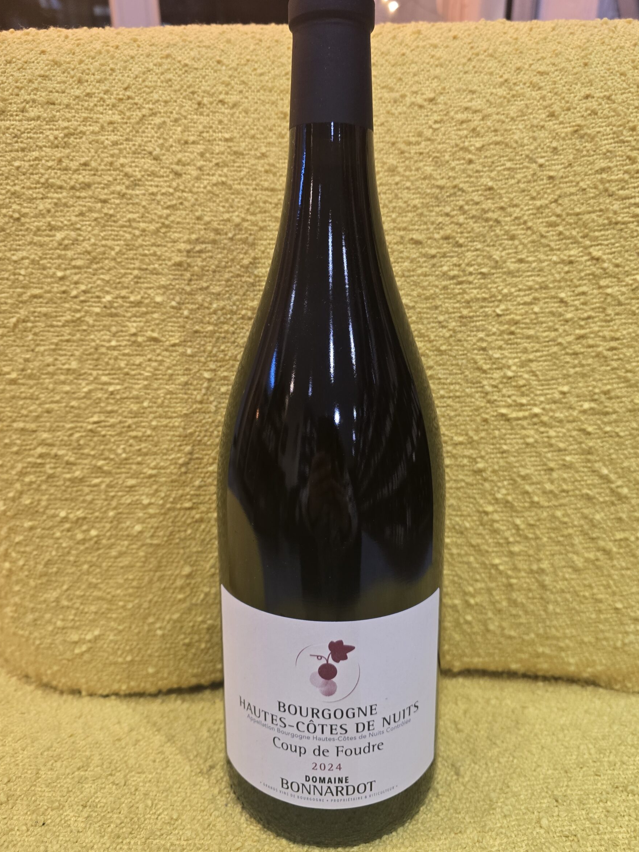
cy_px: 416
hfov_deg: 54.8
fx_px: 615
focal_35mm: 25
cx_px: 337
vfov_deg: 69.4
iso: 320
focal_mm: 6.3
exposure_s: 1/100
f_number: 1.7
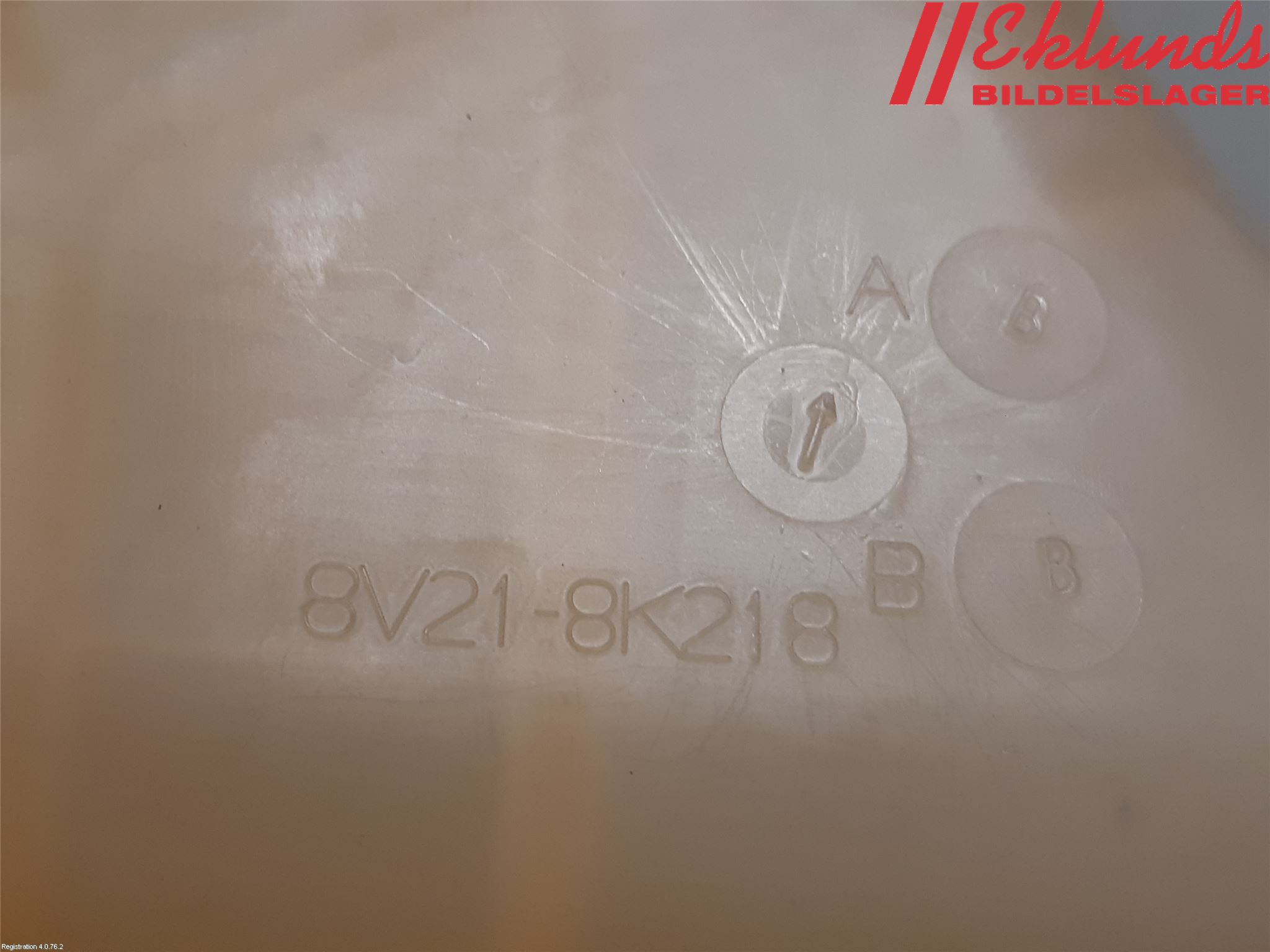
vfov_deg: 53.1
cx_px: 635
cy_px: 476
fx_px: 954
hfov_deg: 67.3
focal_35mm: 26
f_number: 1.7
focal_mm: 3.93
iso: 100
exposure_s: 1/50
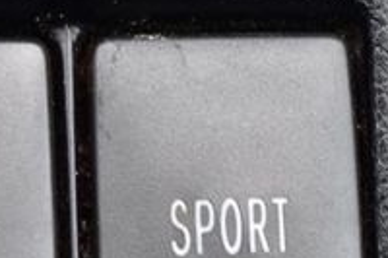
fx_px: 2839
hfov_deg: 7.8
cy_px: 153
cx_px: 99
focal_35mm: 264
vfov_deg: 5.2
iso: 400
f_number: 7.1
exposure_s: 1/30
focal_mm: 55
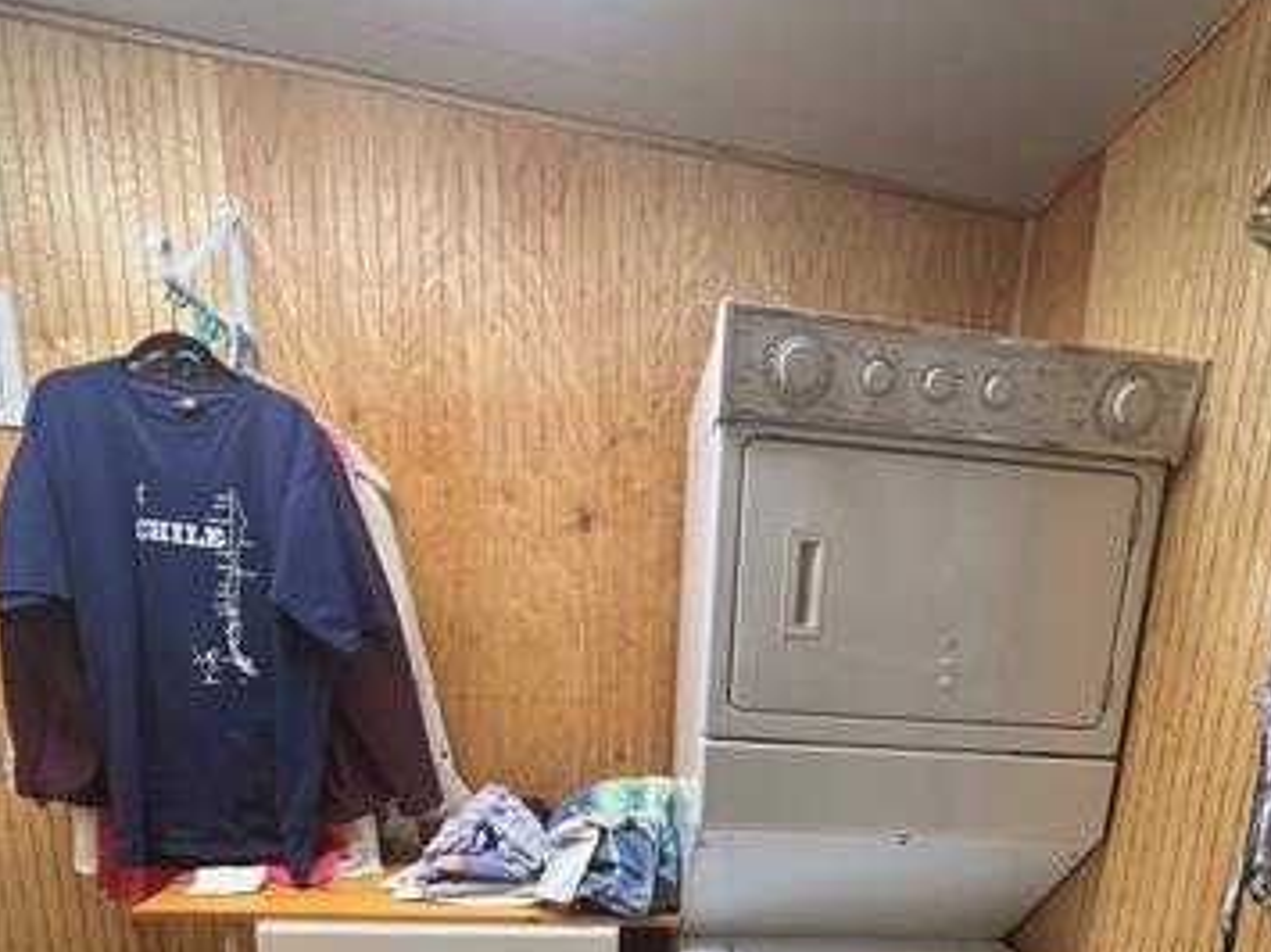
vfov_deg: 53.1
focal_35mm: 22
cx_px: 738
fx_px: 808
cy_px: 866
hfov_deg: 75.9
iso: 200
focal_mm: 1.57
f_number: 1.8
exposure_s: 1/120
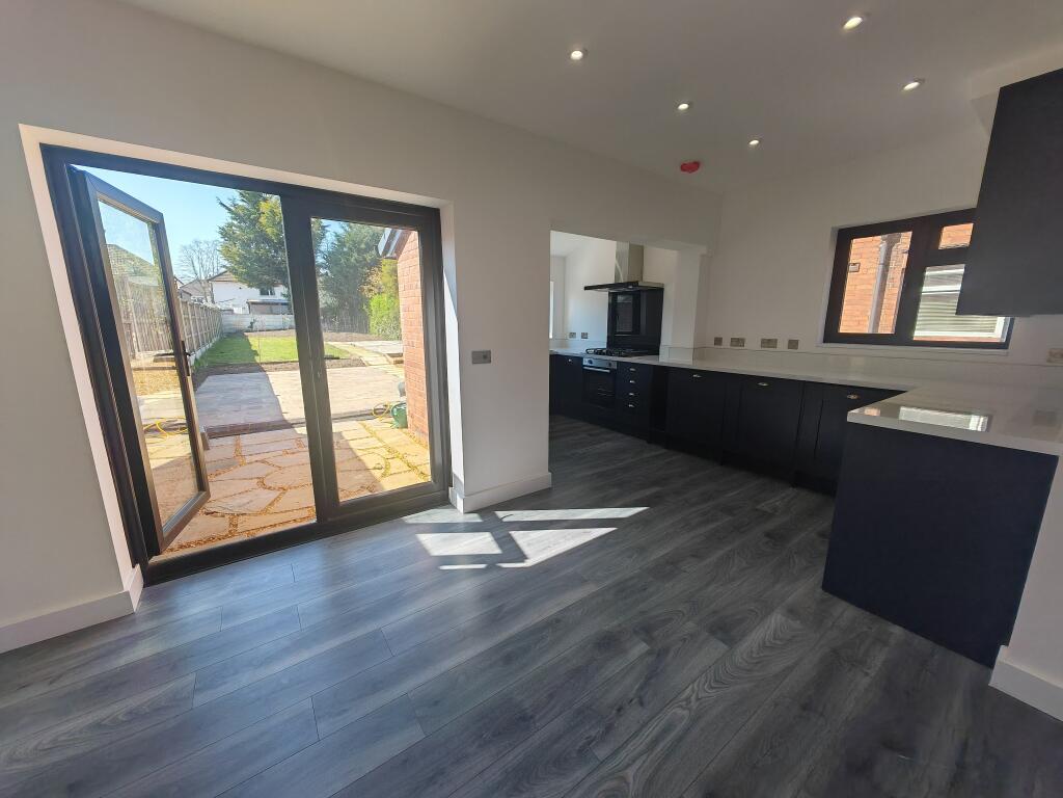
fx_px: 399
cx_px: 532
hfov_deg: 106.2
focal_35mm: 13
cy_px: 399
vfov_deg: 89.9
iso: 50
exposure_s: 1/210
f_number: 2
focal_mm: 1.82
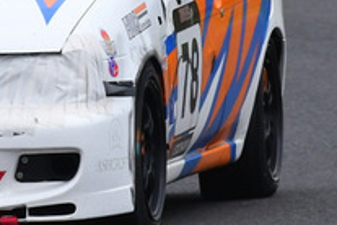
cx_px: -133
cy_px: -55
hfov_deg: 0.8
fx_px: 22821
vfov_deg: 0.6
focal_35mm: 2438
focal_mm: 420
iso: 800
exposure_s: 1/640
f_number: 11
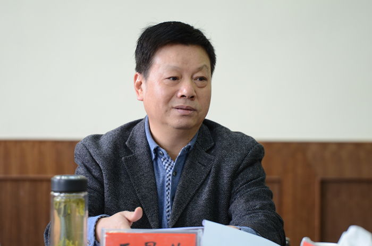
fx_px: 3092
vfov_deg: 4.6
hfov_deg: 6.9
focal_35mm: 300
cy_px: 123
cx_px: 186
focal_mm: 200
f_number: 3.2
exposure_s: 1/25
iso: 400
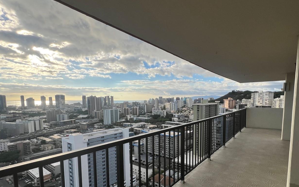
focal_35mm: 18
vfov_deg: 64.2
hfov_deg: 90.5
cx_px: 171
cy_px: 115
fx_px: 147
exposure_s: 1/1845
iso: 32
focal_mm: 1.57
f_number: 1.8
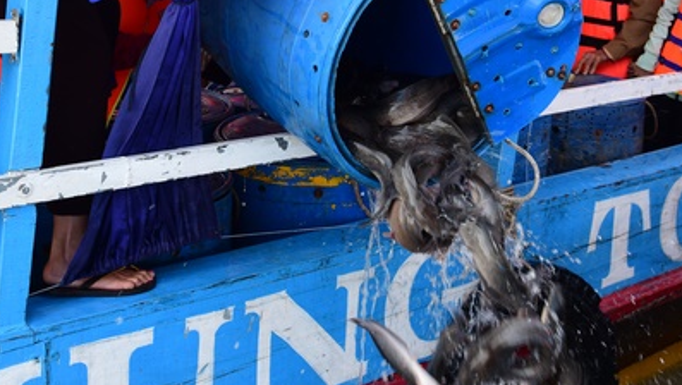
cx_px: 316
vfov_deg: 19.7
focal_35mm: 60
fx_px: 1086
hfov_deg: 34.9
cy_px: 38
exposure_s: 1/200
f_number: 5.6
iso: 320
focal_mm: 35
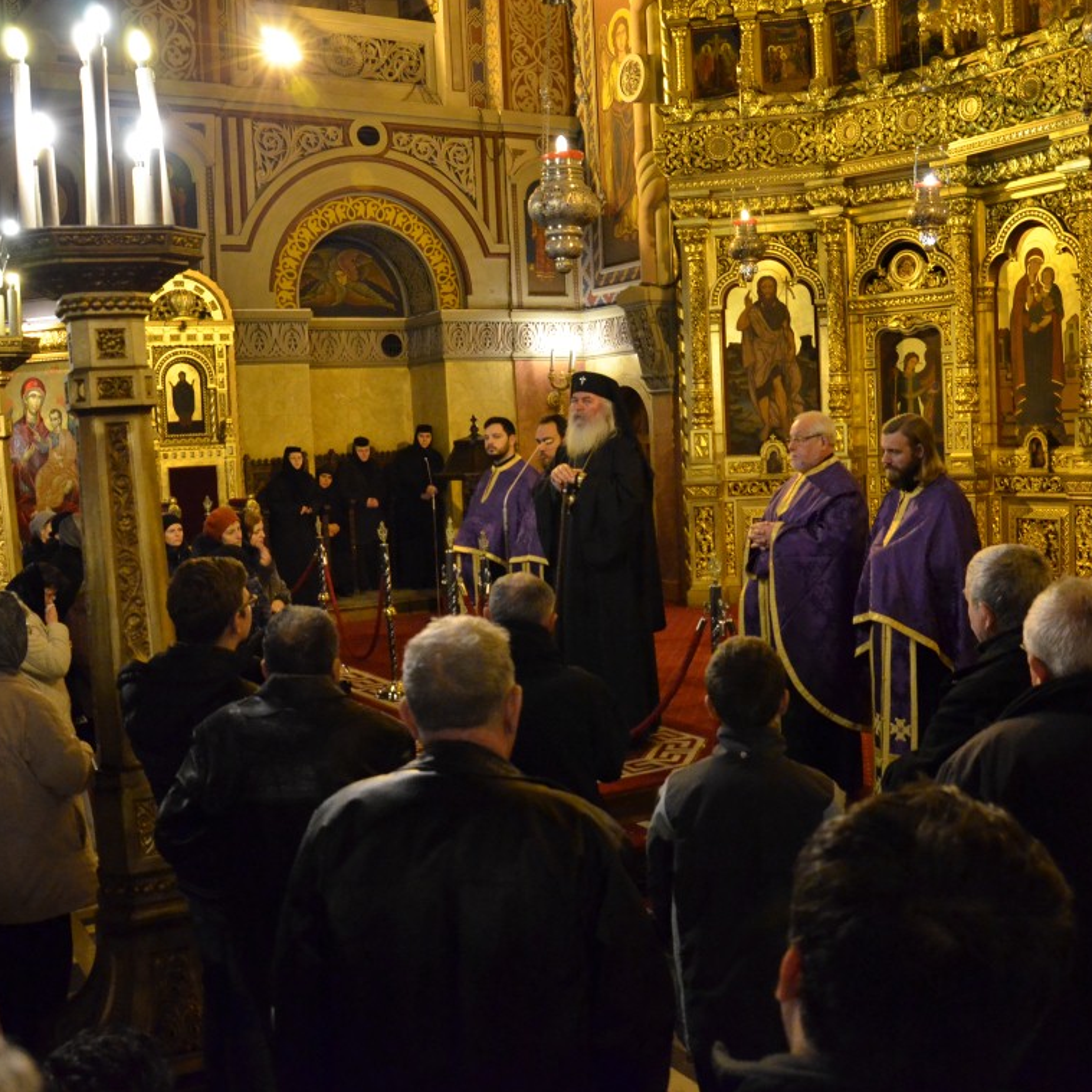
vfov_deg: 47.2
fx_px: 1249
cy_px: 544
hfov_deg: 47.2
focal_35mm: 35
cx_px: 575
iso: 2000
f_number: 5
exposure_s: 1/15
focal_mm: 18
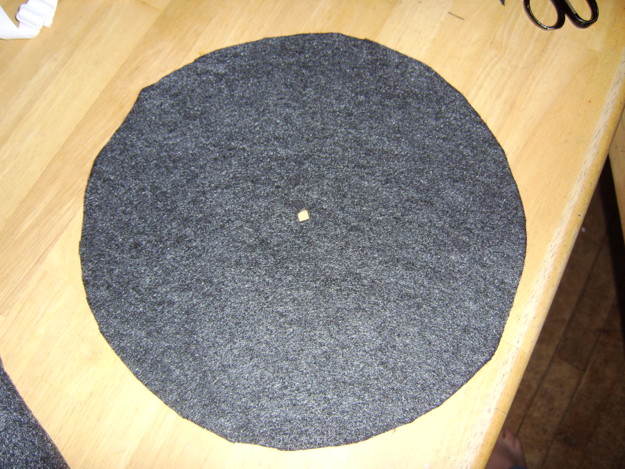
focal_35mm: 31
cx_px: 312
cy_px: 234
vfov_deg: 45.4
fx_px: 560
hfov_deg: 58.4
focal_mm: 8.13
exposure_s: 1/30
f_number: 2.7
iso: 141
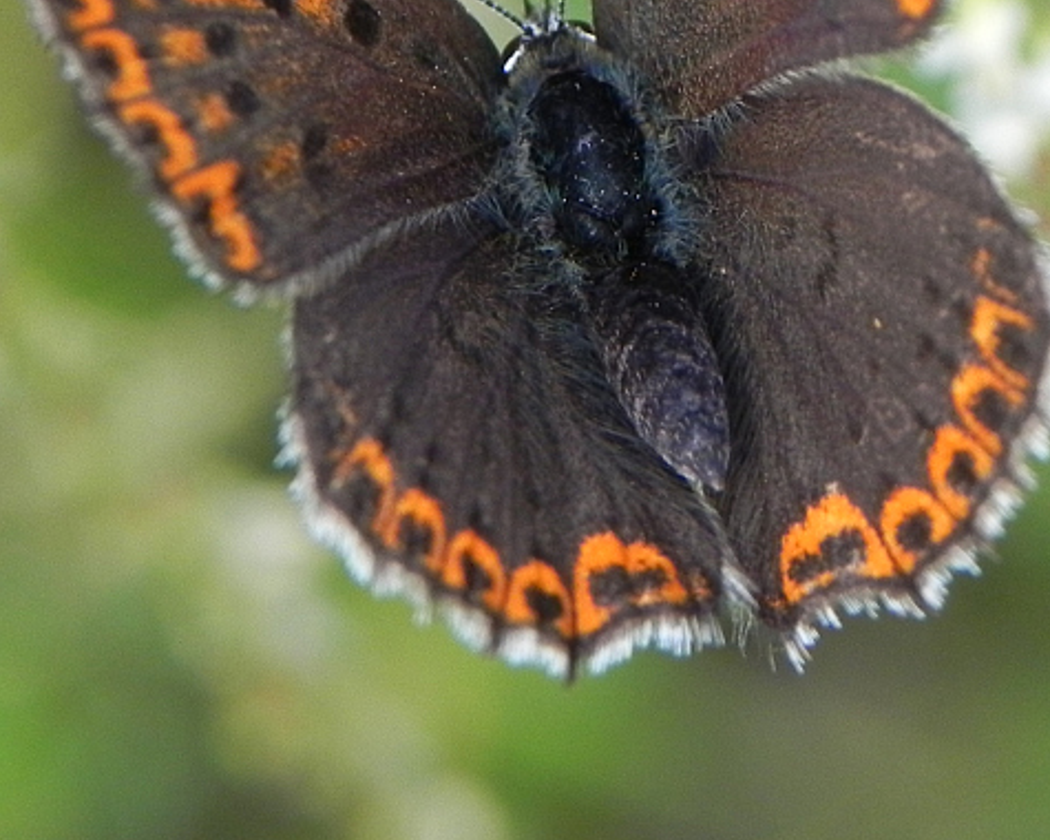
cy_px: 144
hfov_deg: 8.7
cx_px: 615
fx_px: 6868
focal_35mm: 221
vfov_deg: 7.0
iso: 206
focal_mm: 18.8
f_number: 4
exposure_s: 1/125
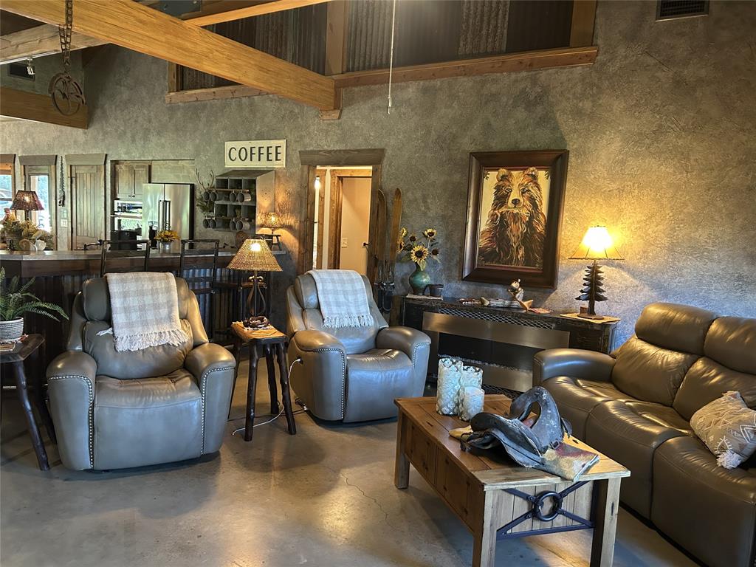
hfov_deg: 67.3
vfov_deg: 53.1
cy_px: 284
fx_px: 568
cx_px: 378
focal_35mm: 26
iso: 400
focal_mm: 5.7
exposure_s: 1/60
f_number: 1.5
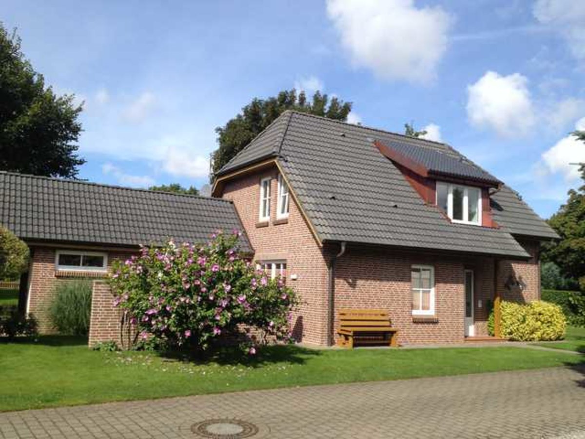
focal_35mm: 35
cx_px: 292
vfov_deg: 40.7
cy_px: 220
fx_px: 591
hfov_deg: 52.6
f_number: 2.4
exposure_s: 1/1416
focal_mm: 4.28
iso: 50
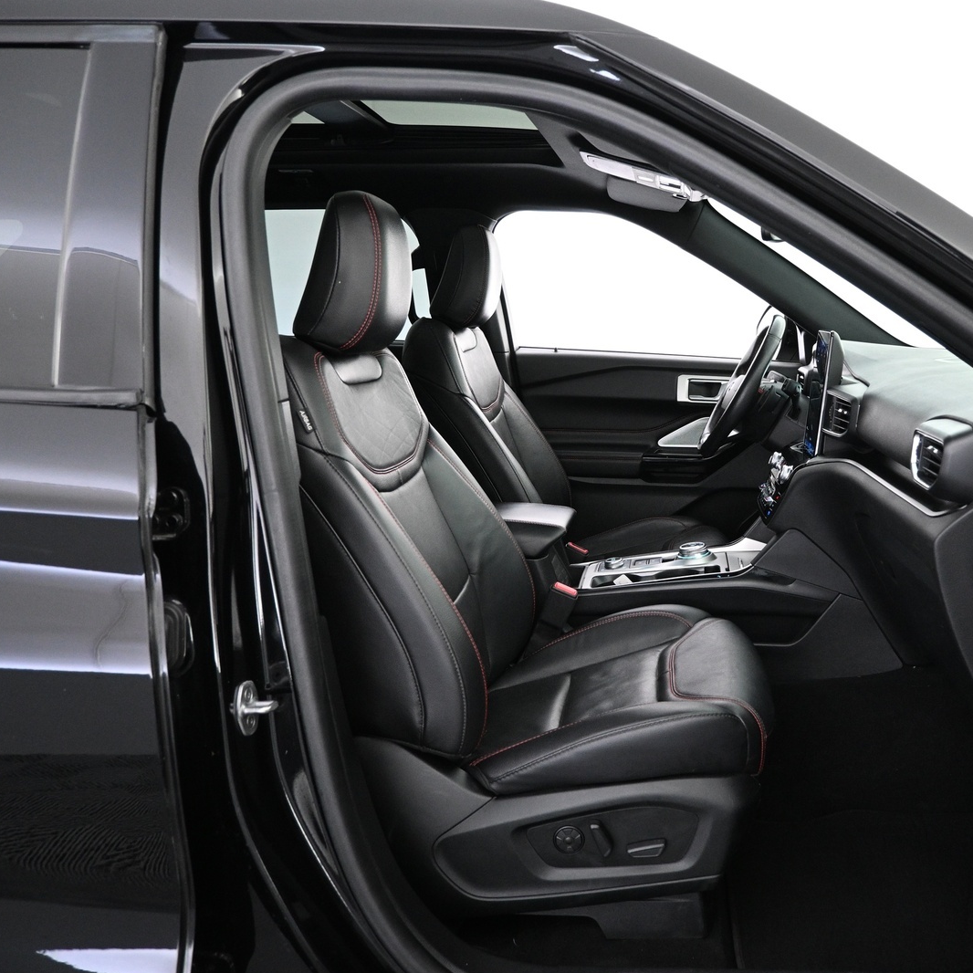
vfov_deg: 52.5
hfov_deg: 51.3
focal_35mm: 31
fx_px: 986
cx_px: 668
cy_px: 486
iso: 1600
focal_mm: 16
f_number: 3.5
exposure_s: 1/25
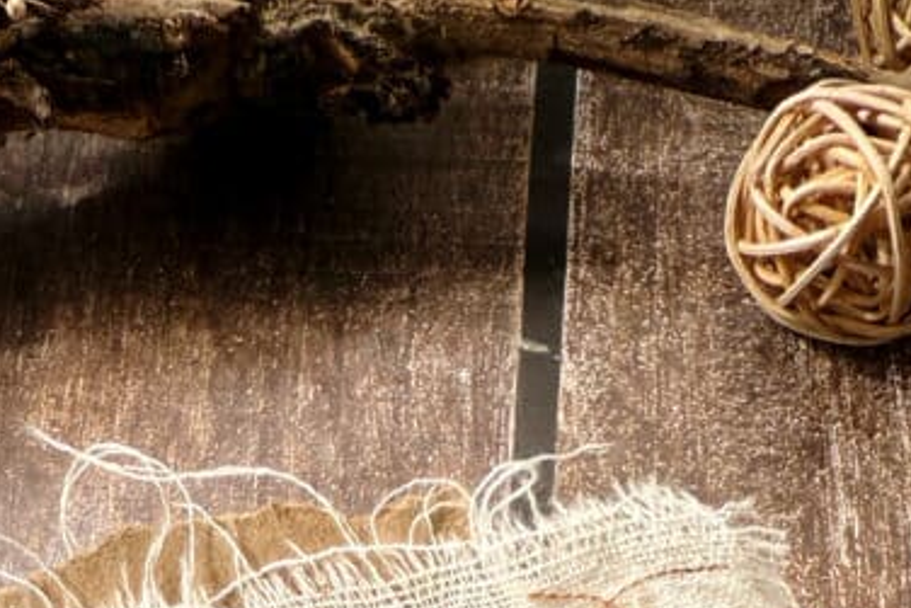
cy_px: 1221
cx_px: 451
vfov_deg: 15.8
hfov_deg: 29.6
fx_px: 1721
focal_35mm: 68
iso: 50
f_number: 2.2
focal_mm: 2.22
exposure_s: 1/99
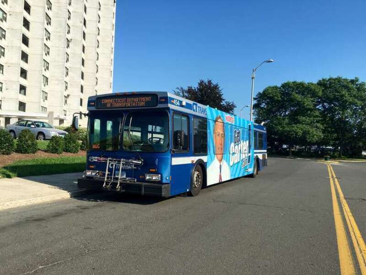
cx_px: 183
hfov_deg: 61.7
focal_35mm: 29
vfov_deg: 48.2
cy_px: 138
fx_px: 307
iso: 25
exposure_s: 1/1425
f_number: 2.2
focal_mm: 4.15
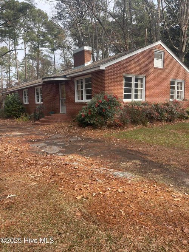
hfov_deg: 54.9
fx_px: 182
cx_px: 94
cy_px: 126
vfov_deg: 69.4
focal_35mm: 25
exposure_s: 1/726
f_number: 1.6
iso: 32
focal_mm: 5.1
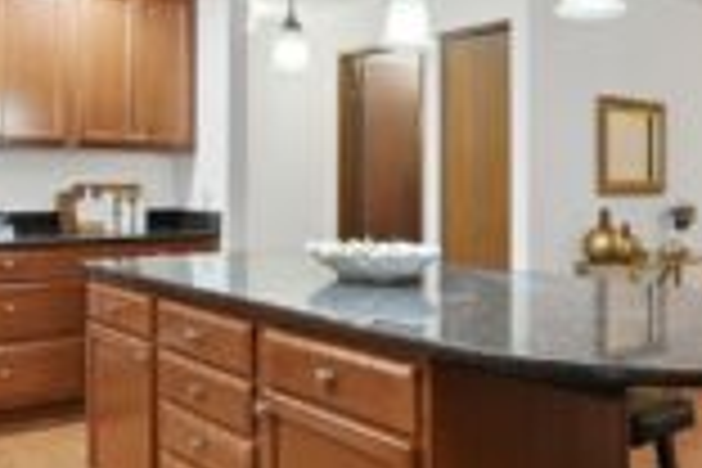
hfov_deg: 46.9
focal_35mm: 41
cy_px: 187
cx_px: 446
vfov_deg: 32.5
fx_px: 799
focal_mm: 16
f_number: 9
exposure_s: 1/40
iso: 400
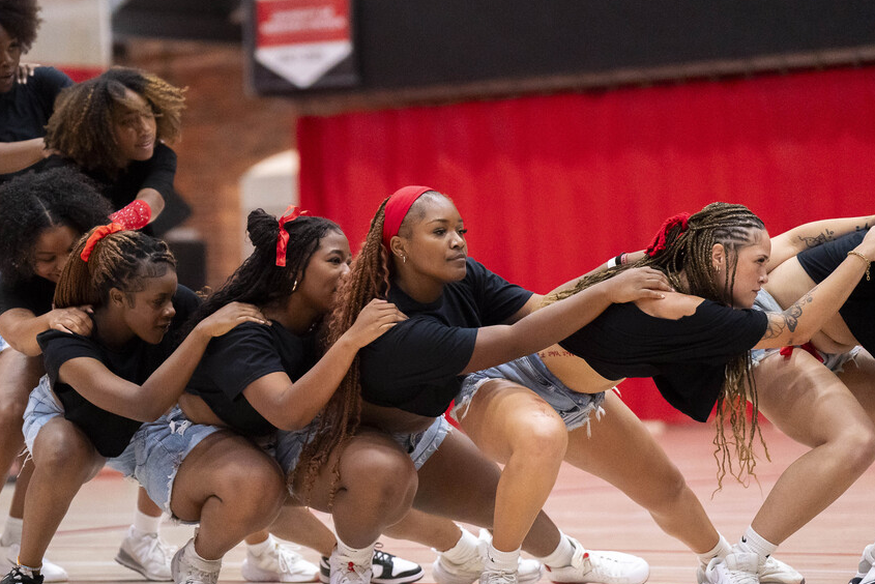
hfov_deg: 12.1
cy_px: 303
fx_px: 4109
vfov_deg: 8.1
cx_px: 320
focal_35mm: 169
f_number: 2.8
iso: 8000
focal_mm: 131
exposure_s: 1/1000
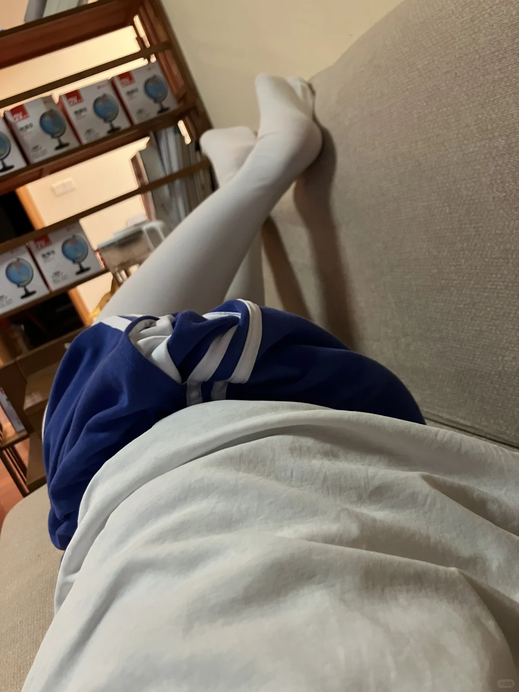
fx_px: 560
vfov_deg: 63.4
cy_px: 346
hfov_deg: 49.7
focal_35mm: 28
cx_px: 260
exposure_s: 1/25
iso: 400
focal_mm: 3.99
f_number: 1.8
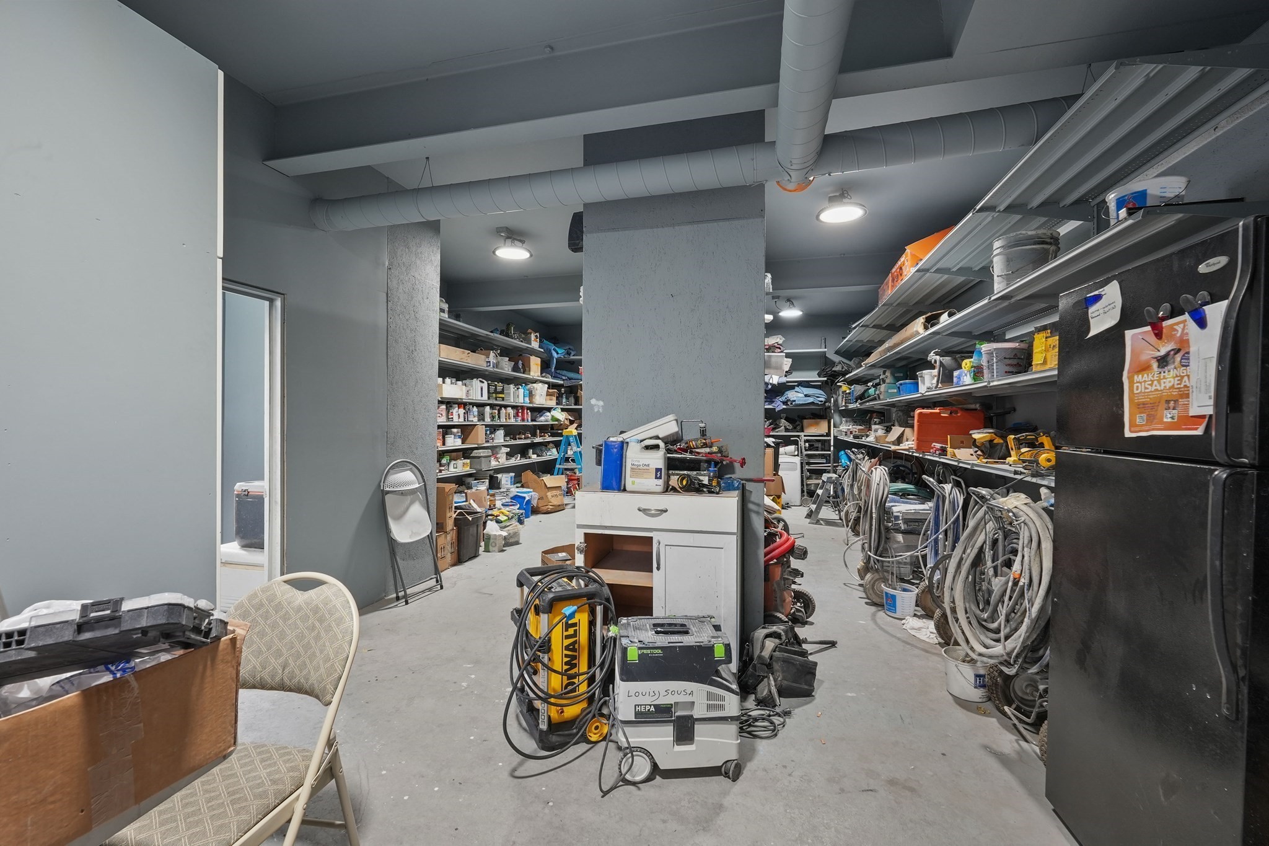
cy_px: 423
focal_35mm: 15
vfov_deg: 77.3
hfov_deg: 100.4
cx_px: 634
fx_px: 529
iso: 500
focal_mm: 10
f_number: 6.3
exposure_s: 1/10
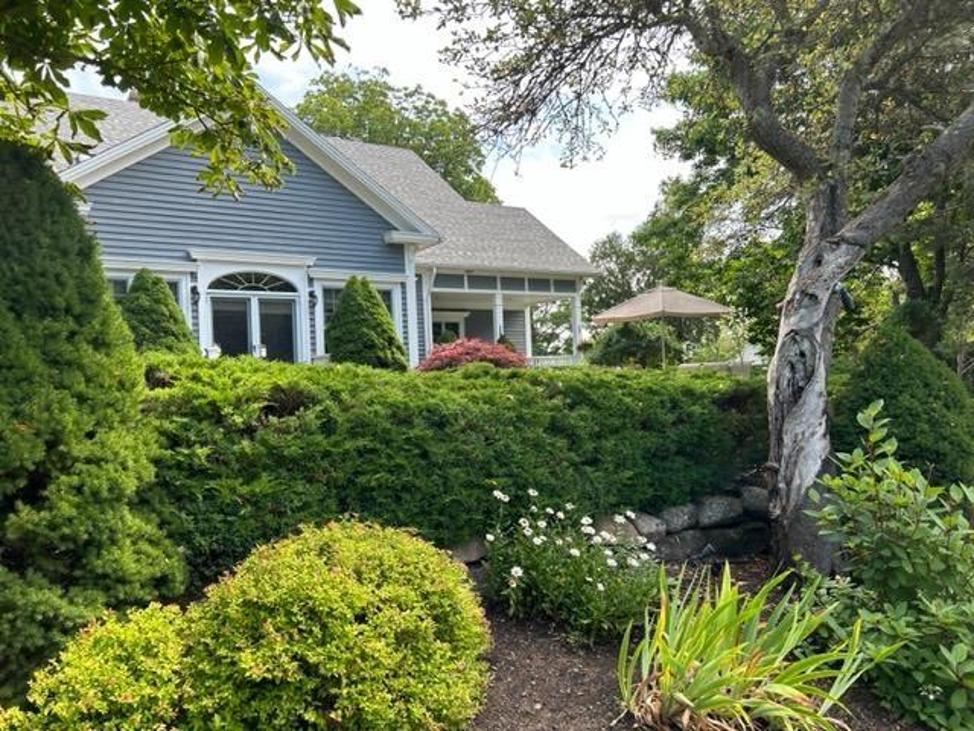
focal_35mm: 26
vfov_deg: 53.1
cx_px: 487
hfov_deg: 67.3
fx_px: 732
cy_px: 366
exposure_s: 1/639
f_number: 1.5
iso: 50
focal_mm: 5.7
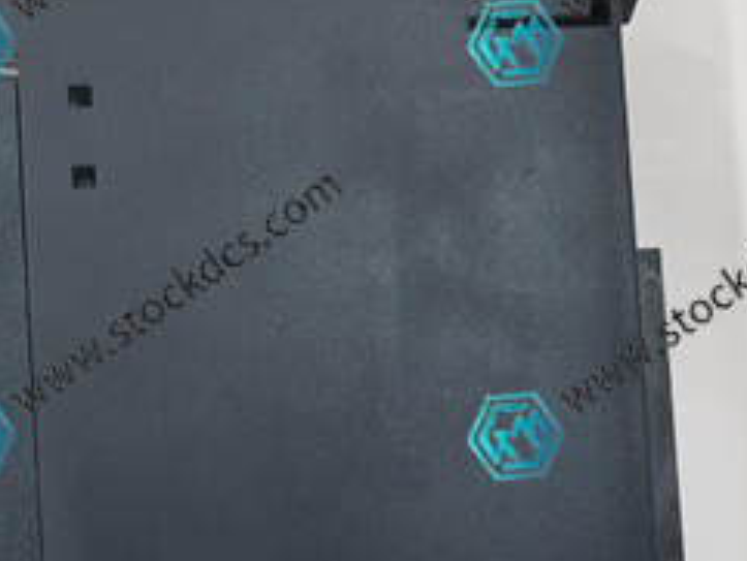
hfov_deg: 33.1
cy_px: 299
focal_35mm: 56
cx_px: 124
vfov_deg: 26.1
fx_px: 1209
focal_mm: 1.95
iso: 250
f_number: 2.2
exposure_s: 1/50
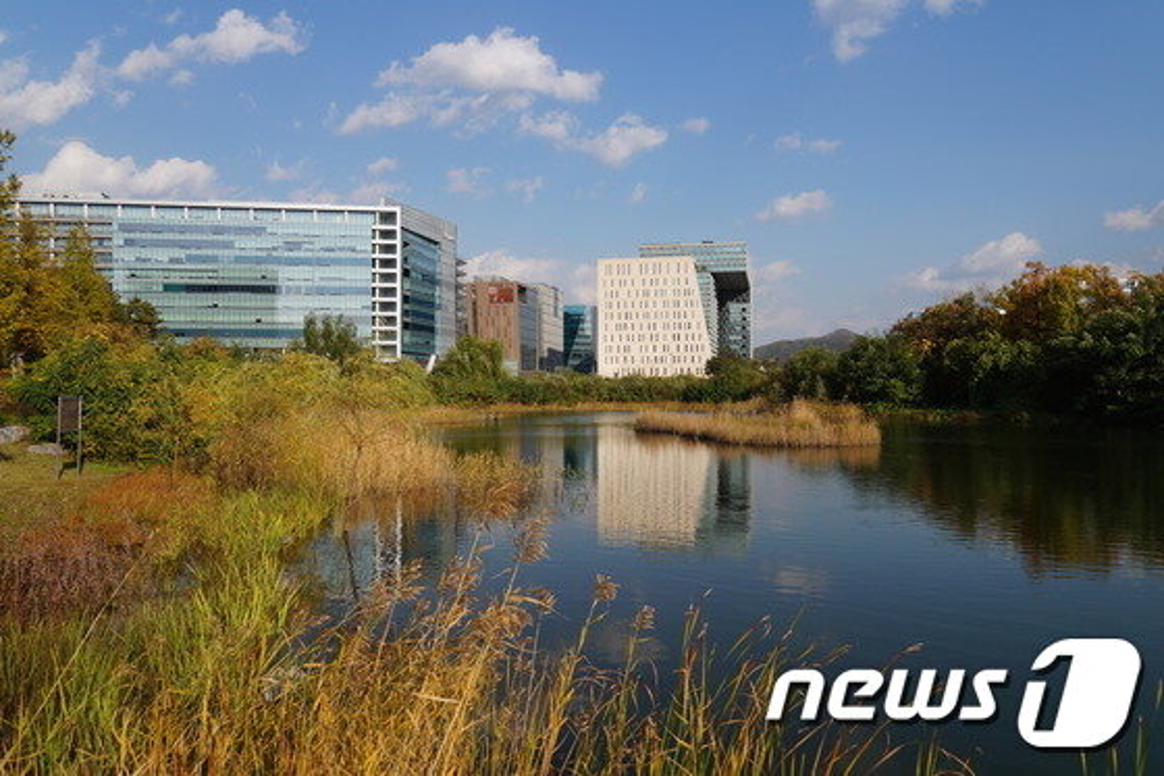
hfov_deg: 67.4
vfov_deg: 47.9
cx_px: 582
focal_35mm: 27
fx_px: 873
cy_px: 388
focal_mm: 18
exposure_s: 1/400
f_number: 8
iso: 100
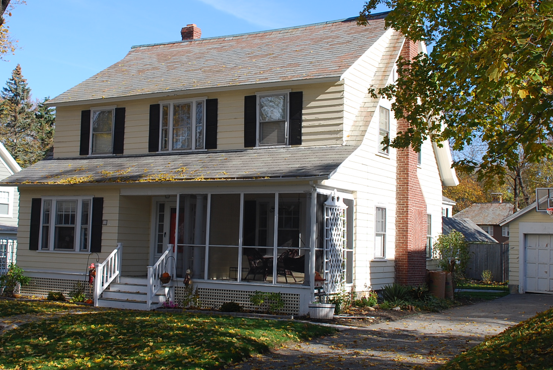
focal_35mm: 48
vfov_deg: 28.2
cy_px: 182
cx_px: 261
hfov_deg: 41.1
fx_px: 738
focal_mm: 24
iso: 100
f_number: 6.3
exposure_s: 1/200
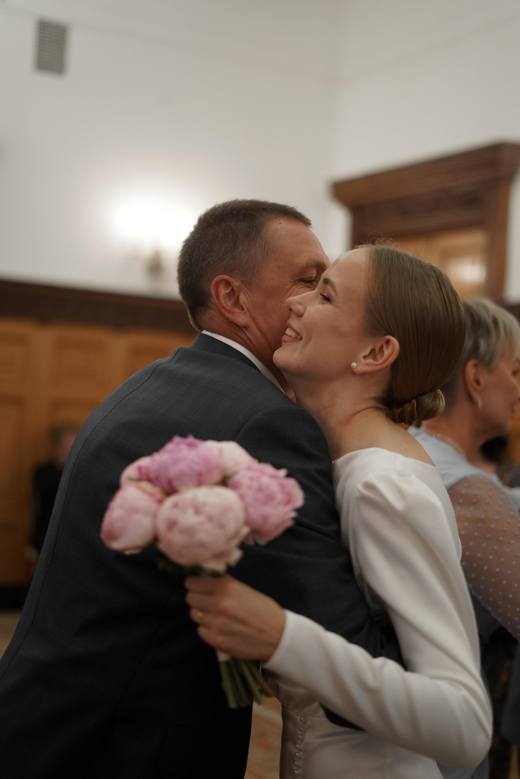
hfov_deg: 27.0
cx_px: 260
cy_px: 390
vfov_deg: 39.6
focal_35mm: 50
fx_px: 1083
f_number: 1.8
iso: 800
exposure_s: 1/400
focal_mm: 50
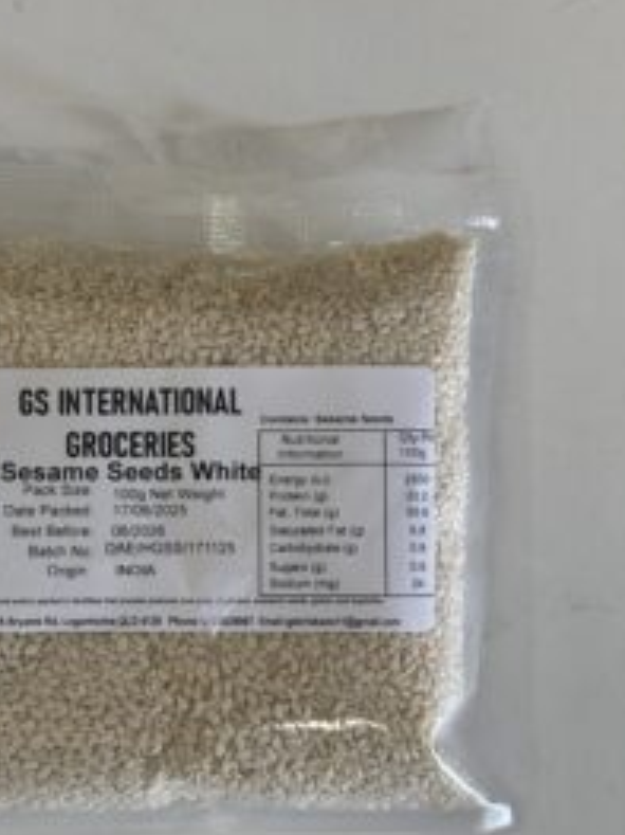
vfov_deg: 24.7
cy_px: 495
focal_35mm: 79
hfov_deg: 18.6
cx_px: 184
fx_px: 1903
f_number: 1.6
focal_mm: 5.96
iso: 32
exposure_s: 1/50
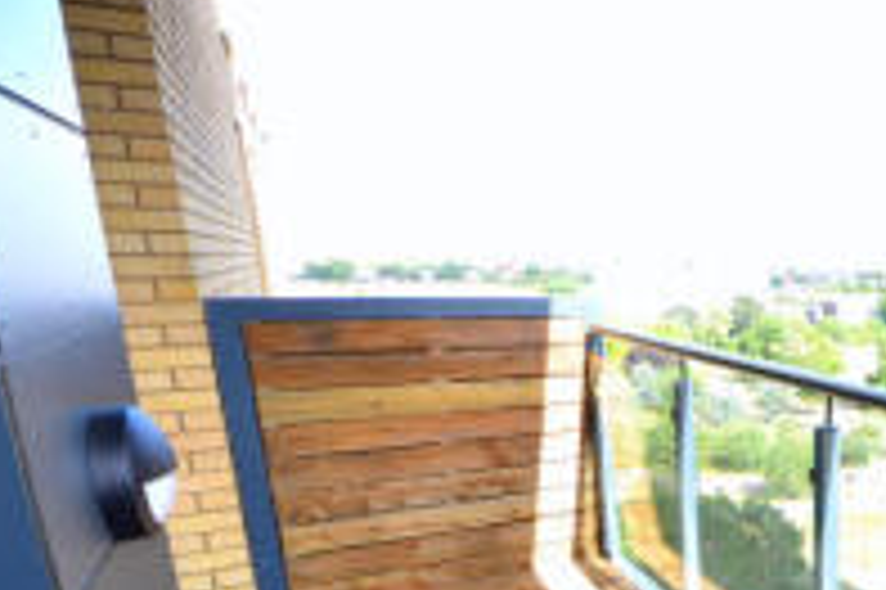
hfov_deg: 52.3
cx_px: 864
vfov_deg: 43.1
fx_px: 713
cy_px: 462
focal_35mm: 29
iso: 140
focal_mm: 8
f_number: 8
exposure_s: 1/60
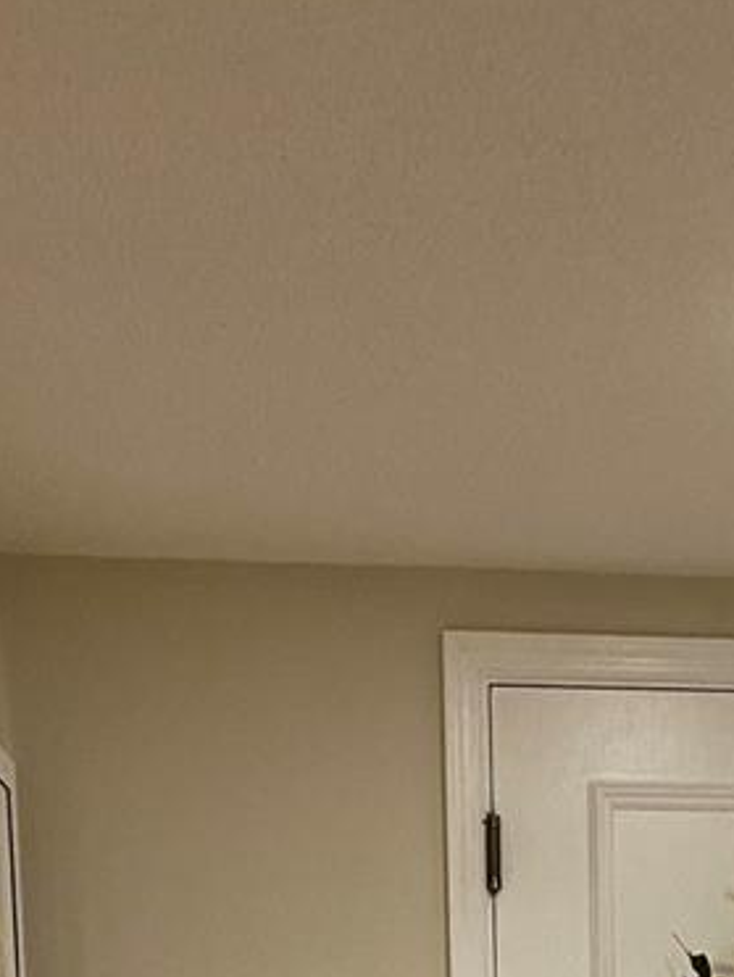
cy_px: 1546
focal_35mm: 84
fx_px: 2371
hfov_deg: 17.2
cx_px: 716
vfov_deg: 19.6
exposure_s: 1/60
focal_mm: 4.25
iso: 200
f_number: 1.8
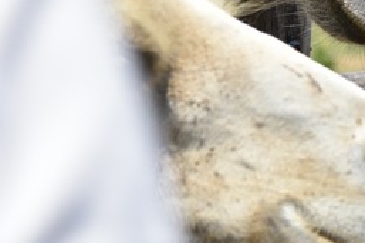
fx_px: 2006
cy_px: 38
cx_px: 541
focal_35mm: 198
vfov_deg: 6.9
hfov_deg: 10.1
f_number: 4
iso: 160
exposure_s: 1/1250
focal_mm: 62
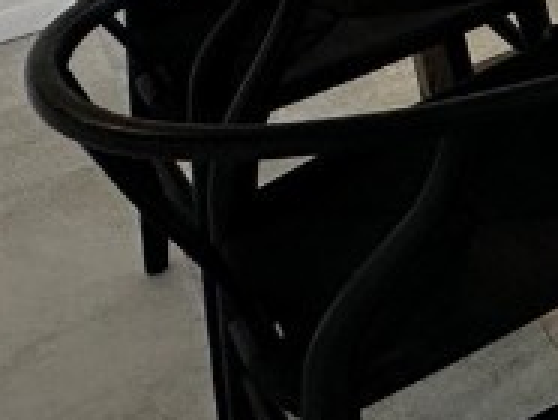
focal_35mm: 77
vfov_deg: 16.3
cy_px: -327
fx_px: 1243
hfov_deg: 15.4
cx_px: 1308
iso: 125
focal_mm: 2.22
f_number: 2.2
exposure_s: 1/120
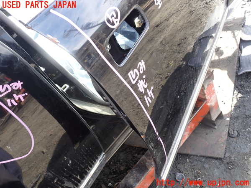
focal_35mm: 30
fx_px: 218
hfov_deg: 60.0
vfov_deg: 46.8
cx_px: 126
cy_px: 94
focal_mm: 5.4
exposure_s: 1/60
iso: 100
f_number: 3.2
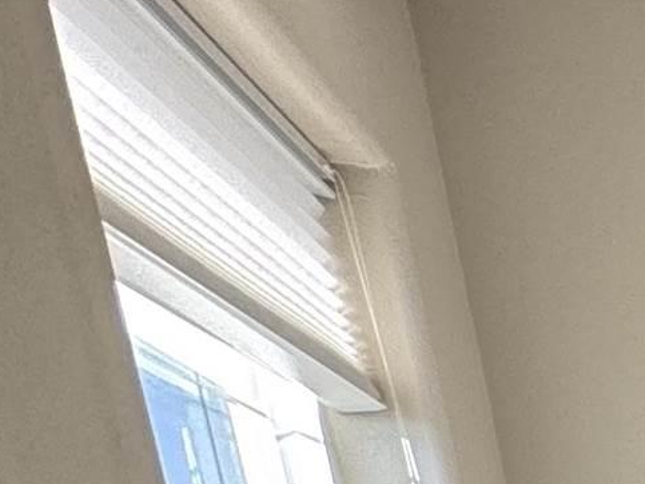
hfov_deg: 10.8
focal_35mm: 89
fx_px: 1658
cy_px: 1060
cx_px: 2045
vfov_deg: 13.4
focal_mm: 2.22
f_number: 2.2
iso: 40
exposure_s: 1/138
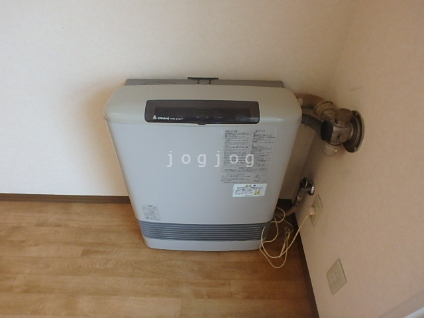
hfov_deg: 79.0
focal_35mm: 21
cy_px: 159
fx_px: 257
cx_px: 212
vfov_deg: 63.4
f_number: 3.5
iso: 500
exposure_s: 1/30
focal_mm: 3.7
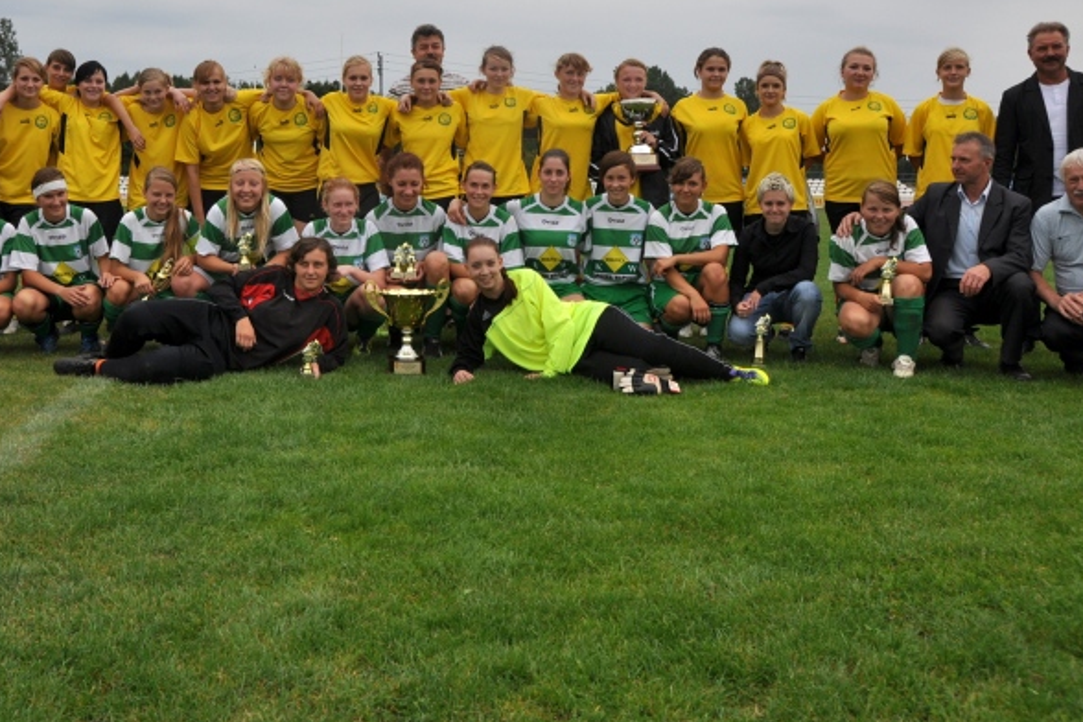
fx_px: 1043
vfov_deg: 37.8
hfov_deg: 54.5
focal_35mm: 35
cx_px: 433
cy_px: 247
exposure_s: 1/500
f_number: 4.5
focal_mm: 17
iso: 250
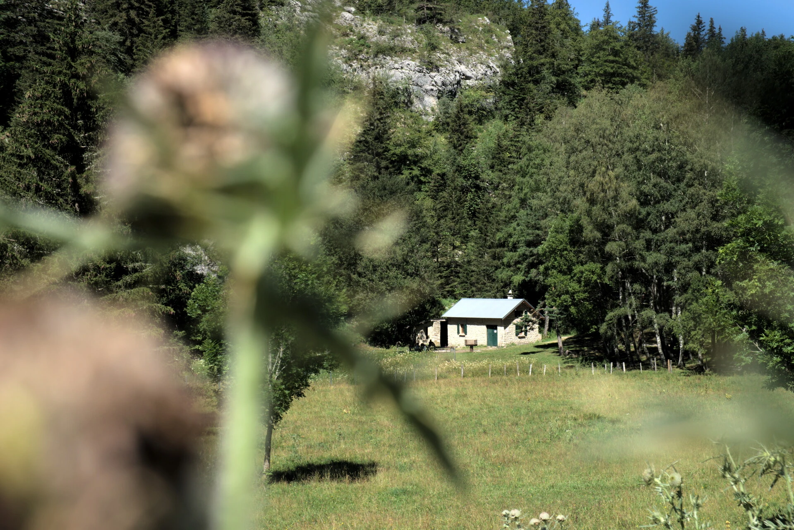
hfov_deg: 29.2
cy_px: 265
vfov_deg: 19.7
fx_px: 1522
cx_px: 397
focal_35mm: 69
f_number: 10
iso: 160
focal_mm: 46.3
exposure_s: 1/125
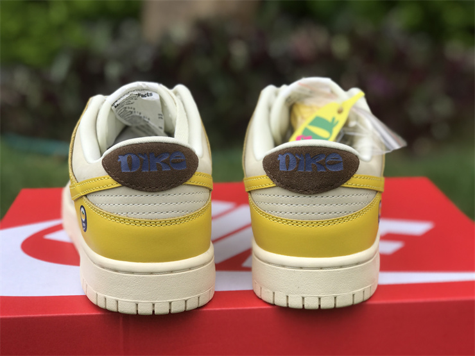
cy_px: 178
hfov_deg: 33.8
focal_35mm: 57
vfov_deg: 25.7
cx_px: 238
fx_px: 782
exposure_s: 1/515
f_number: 2.8
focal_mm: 6.6
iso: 20
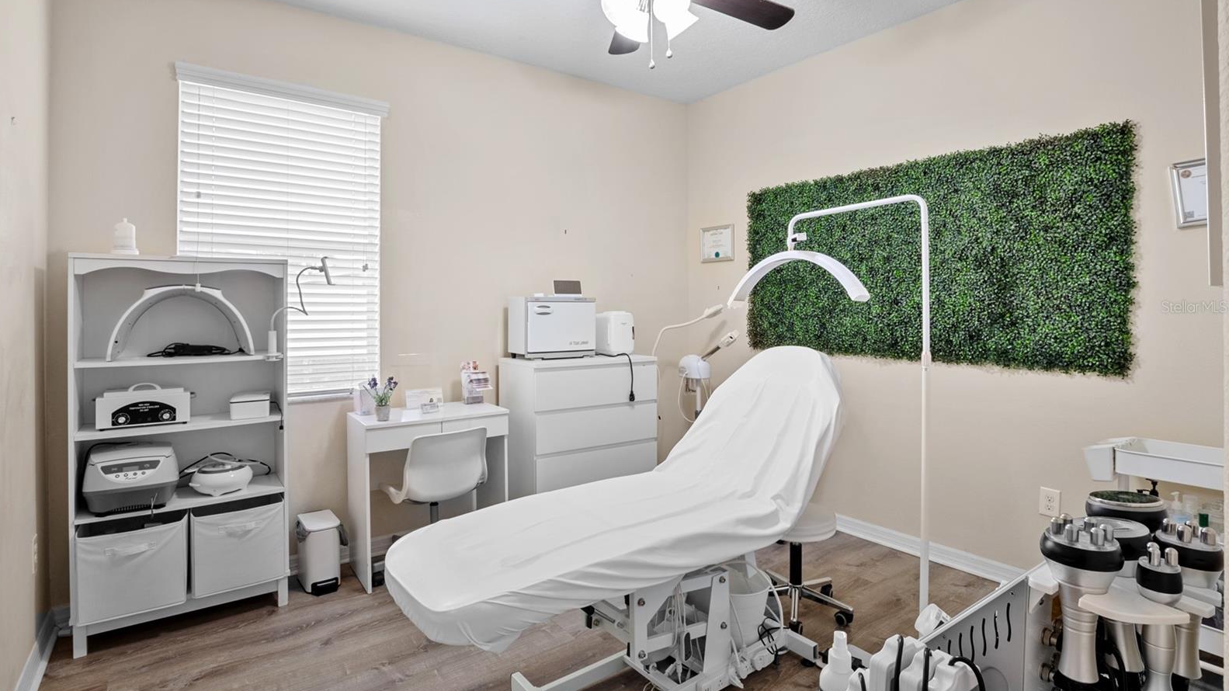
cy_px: 307
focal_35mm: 18
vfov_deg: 60.8
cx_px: 609
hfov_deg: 92.7
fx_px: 587
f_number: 9
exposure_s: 1/1.25
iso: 100
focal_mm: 11.5
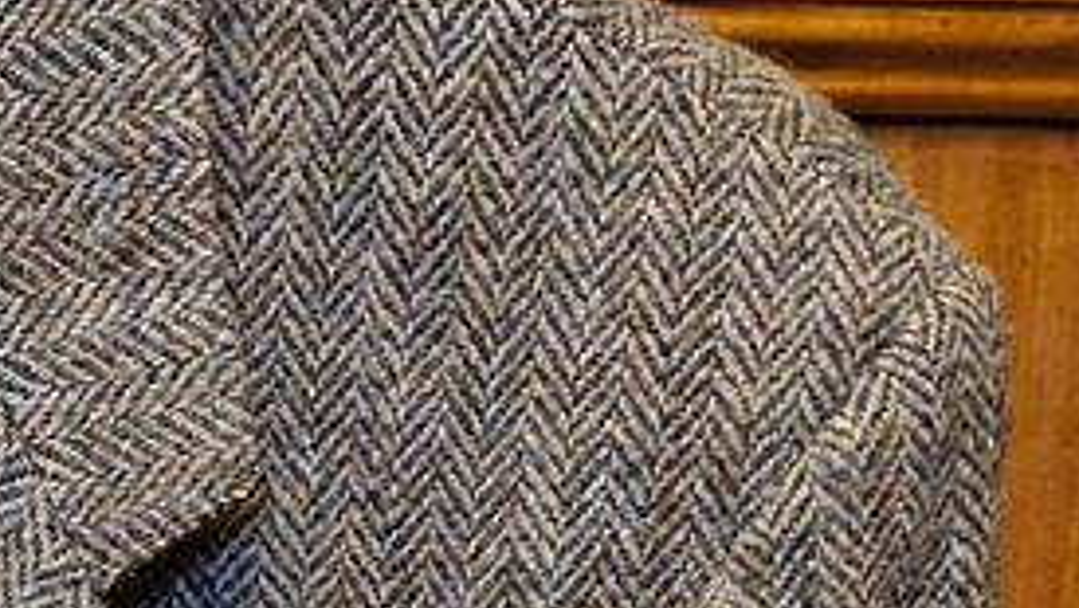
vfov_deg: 10.9
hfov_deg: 21.3
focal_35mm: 91
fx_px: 2605
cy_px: 1545
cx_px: -306
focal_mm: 5.4
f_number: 1.8
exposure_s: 1/25
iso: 800
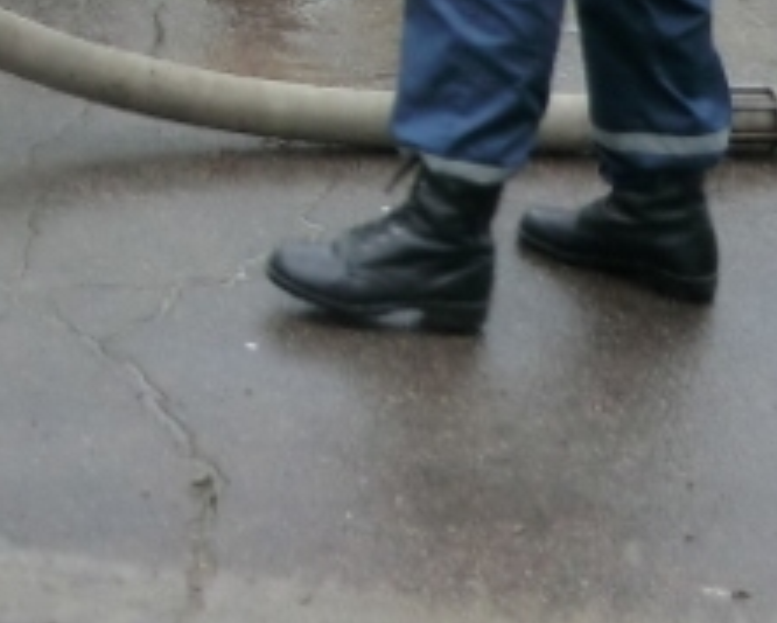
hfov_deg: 16.8
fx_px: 2486
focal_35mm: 108
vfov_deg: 13.1
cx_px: -228
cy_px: -434
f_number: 3.2
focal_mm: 4.3
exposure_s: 1/250
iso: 80
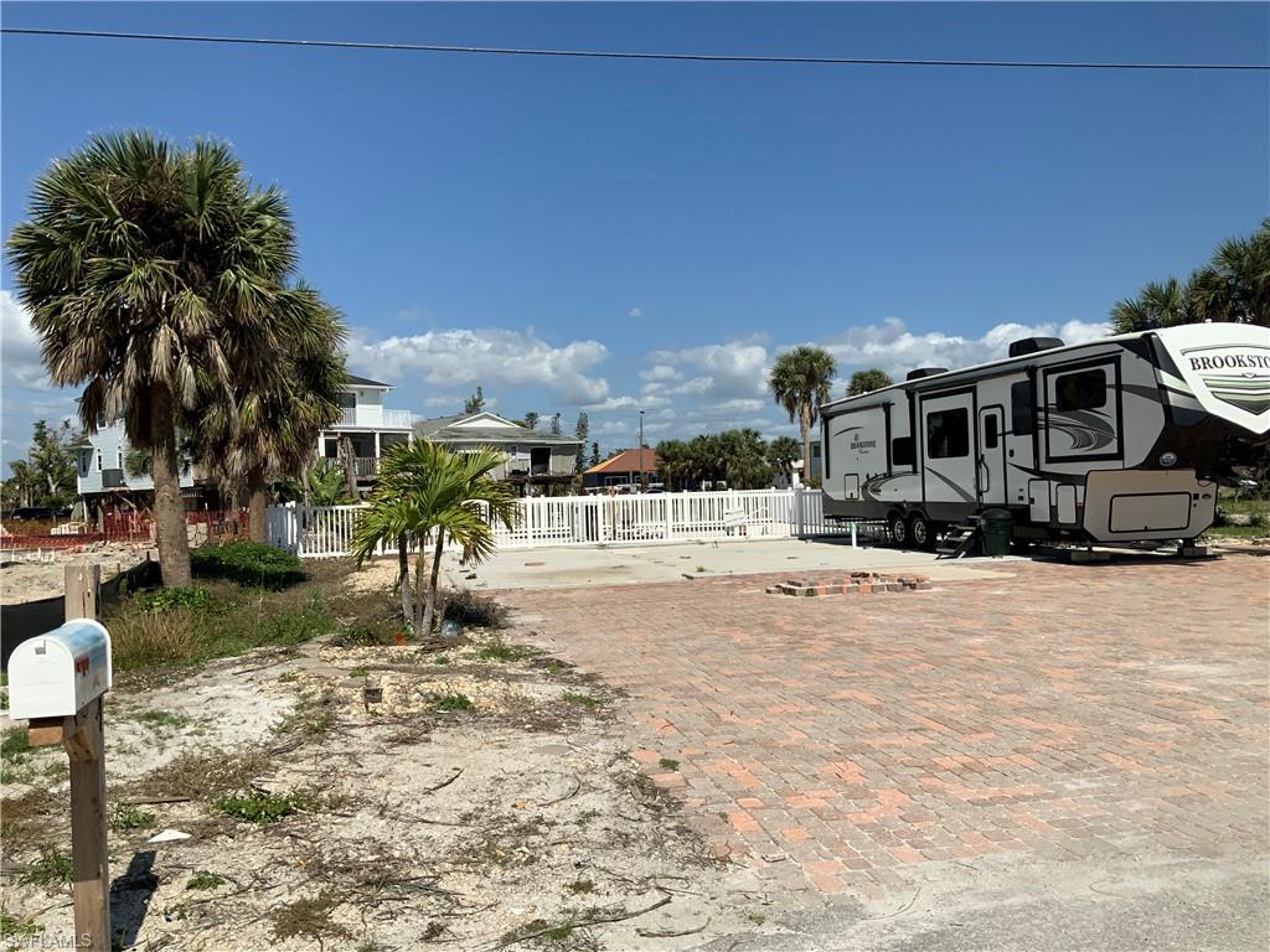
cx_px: 635
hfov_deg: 61.7
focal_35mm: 29
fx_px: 1064
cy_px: 476
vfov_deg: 48.2
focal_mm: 3
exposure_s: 1/4405
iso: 20
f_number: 1.8
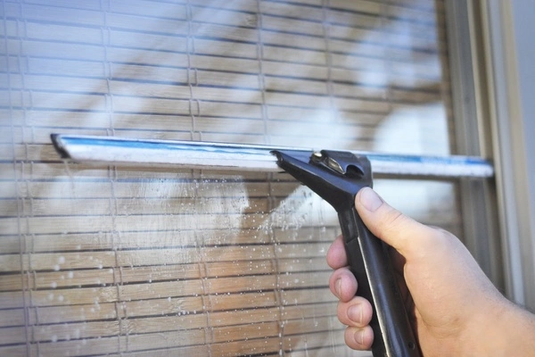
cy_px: 178
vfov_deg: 18.2
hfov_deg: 27.0
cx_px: 268
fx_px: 1114
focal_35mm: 75
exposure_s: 1/2500
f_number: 2.5
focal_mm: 50
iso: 1000
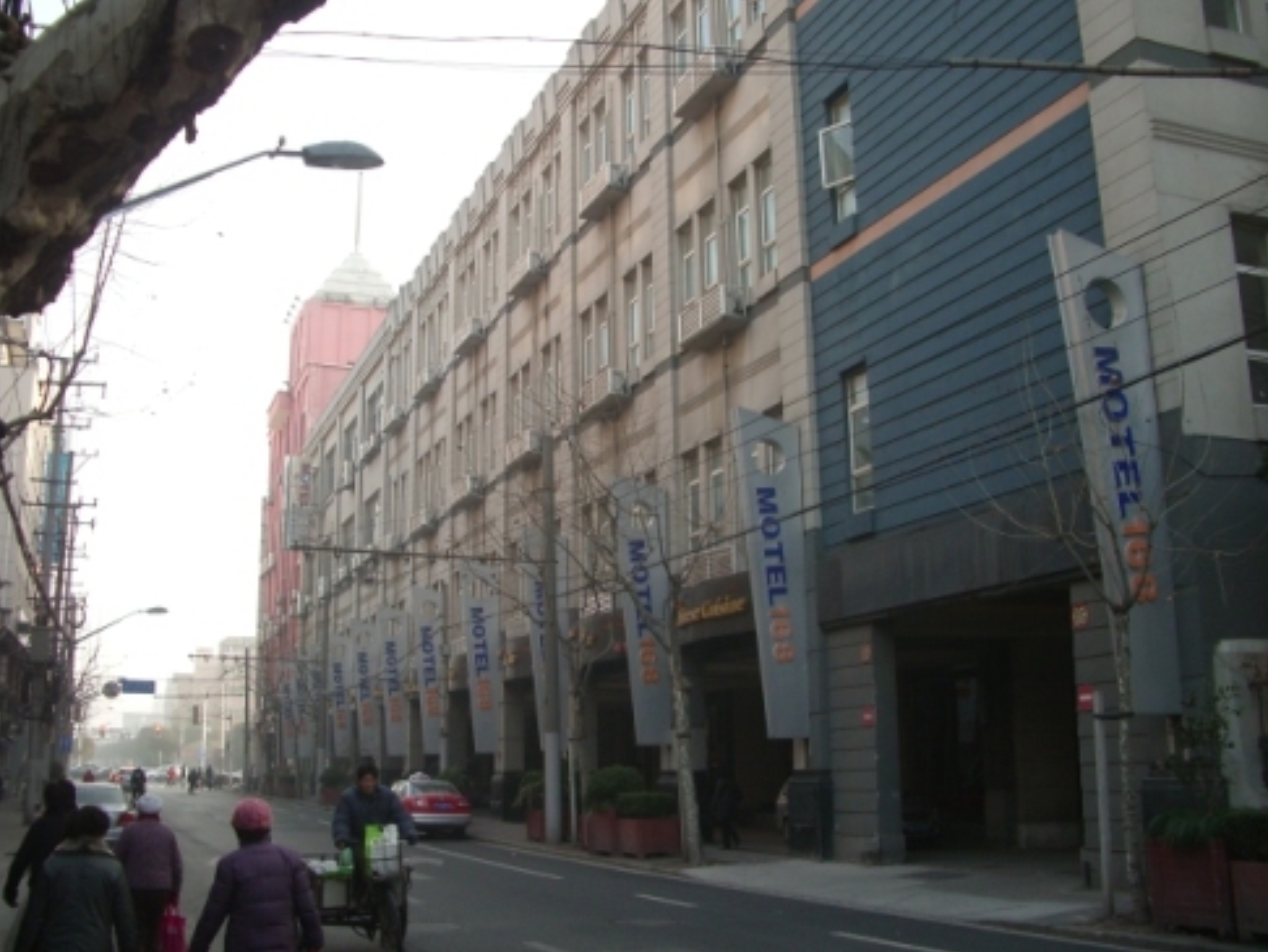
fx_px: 1319
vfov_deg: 39.7
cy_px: 473
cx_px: 634
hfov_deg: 51.3
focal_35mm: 36
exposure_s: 1/200
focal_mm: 5.8
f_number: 2.6
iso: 80
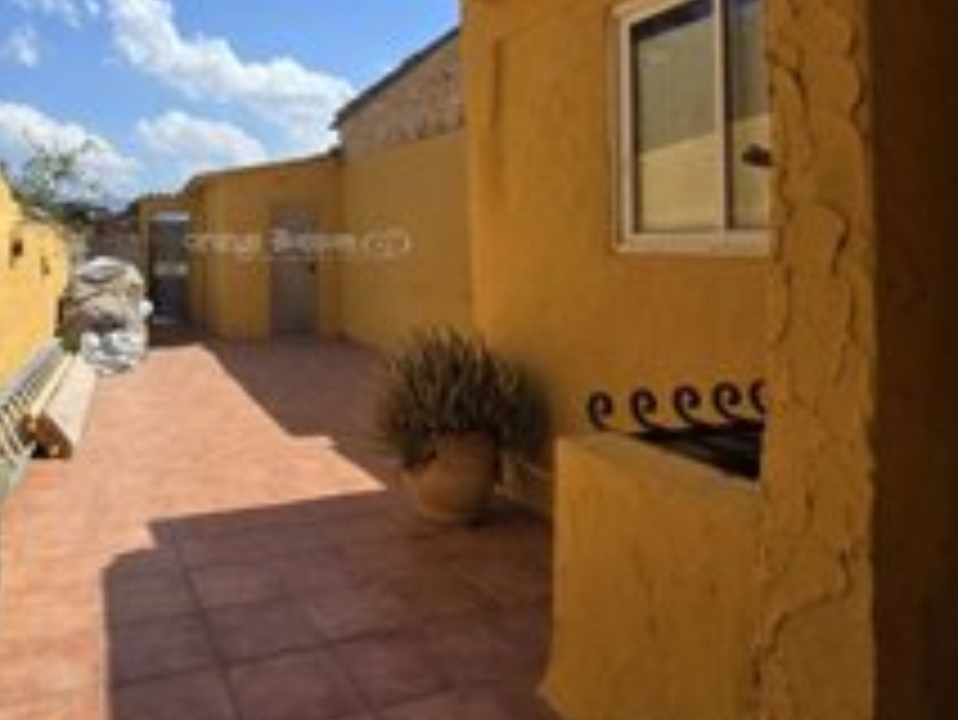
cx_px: 297
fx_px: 609
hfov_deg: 73.3
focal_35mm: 22
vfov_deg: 59.8
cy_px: 243
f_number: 2.2
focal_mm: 2.2
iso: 50
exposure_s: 1/2436
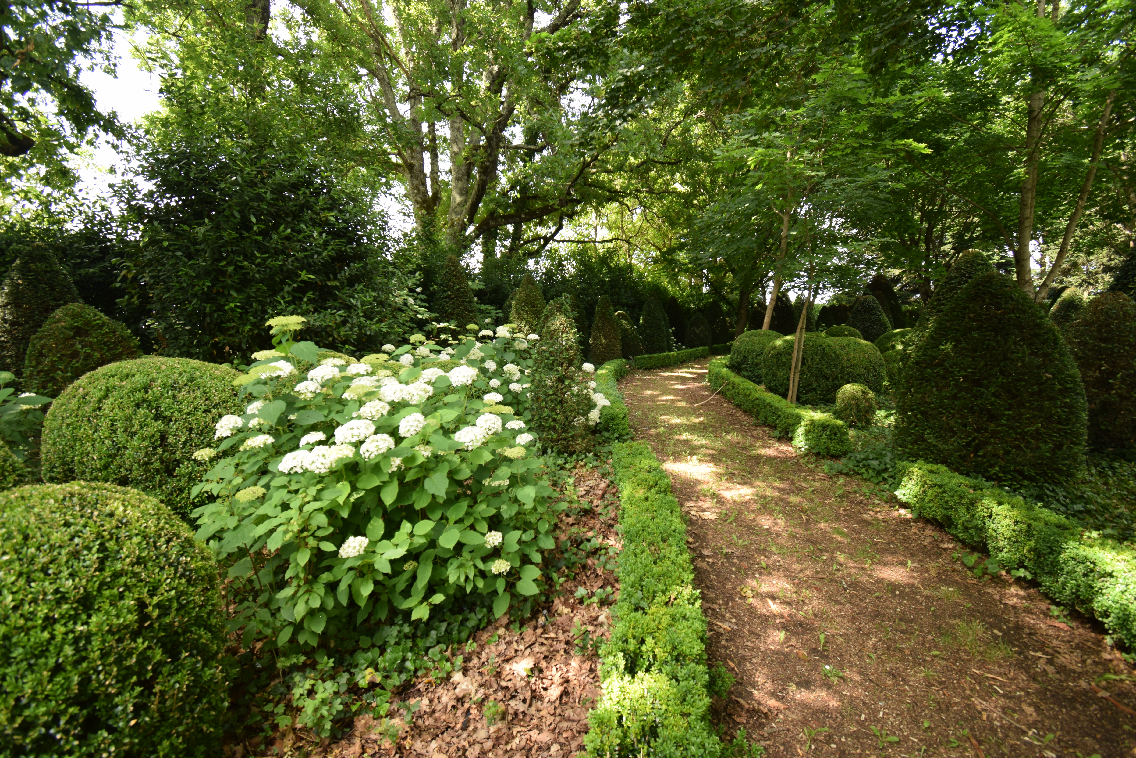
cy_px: 379
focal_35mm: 15
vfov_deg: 77.3
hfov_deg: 100.4
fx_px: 473
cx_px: 568
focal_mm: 10
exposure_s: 1/125
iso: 400
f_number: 5.6
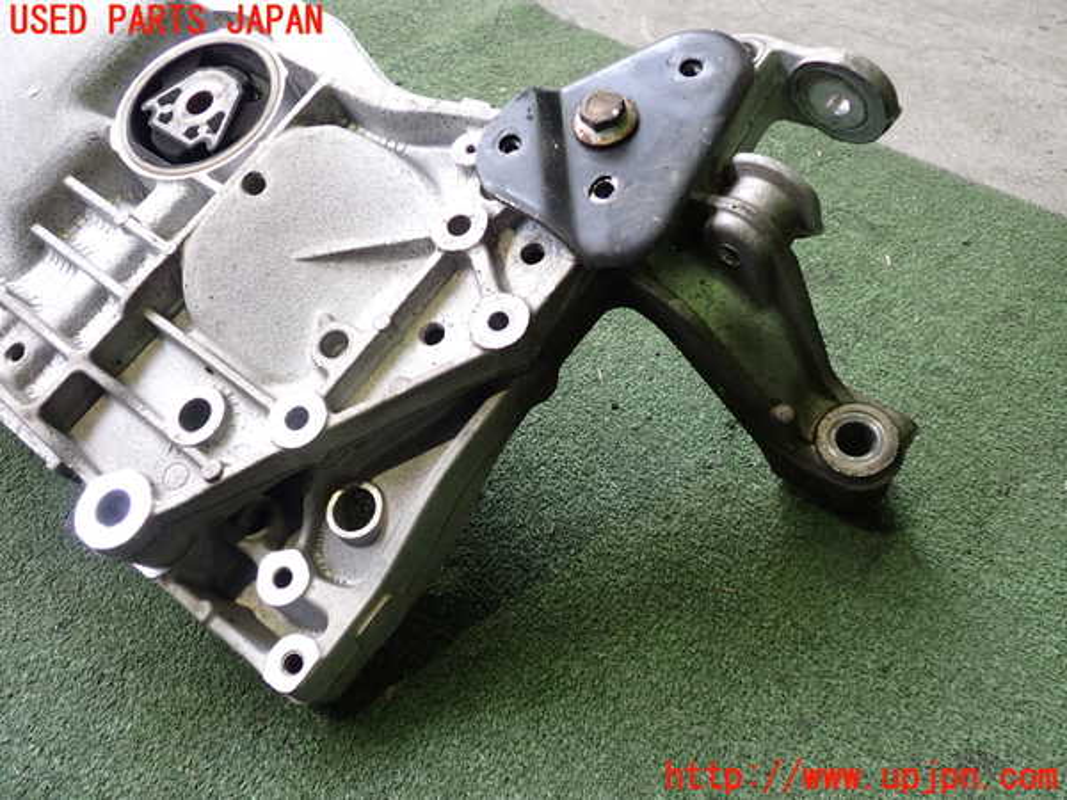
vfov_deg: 46.8
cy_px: 400
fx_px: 925
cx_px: 534
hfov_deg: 60.0
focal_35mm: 30
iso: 200
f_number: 2.3
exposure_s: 1/80
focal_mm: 5.4
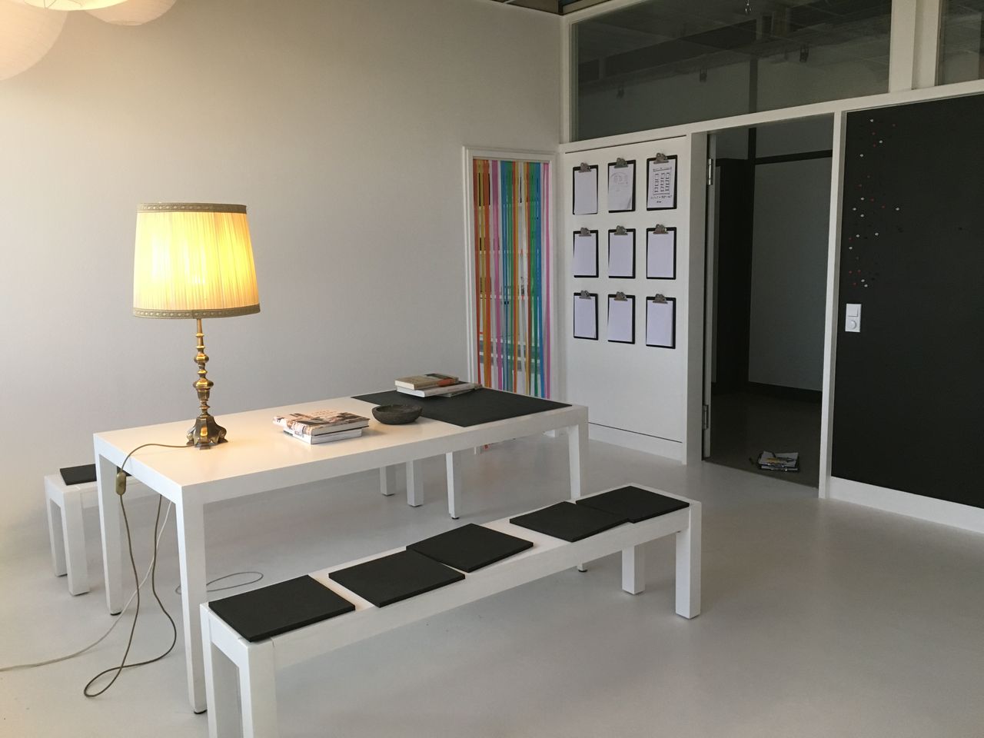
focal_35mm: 29
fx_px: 824
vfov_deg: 48.2
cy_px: 369
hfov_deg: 61.7
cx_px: 492
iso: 160
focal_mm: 4.15
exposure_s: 1/33
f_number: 2.2
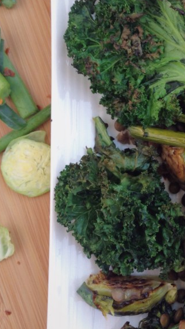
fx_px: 557
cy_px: 120
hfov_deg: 18.5
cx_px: 175
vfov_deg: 32.6
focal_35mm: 64
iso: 50
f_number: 2.4
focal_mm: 4.12
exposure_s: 1/24
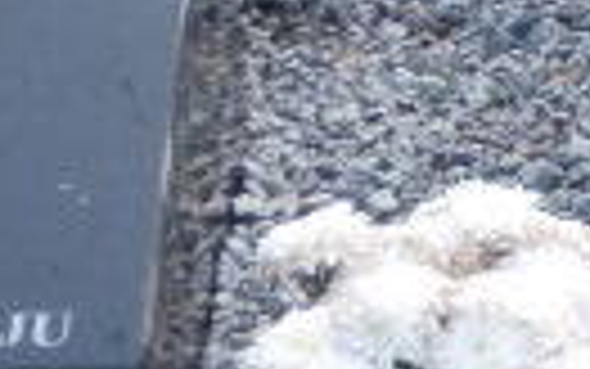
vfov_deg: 4.4
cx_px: 1175
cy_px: -22
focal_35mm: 295
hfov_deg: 6.9
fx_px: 4745
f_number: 4.5
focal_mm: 10.11
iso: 100
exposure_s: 1/50
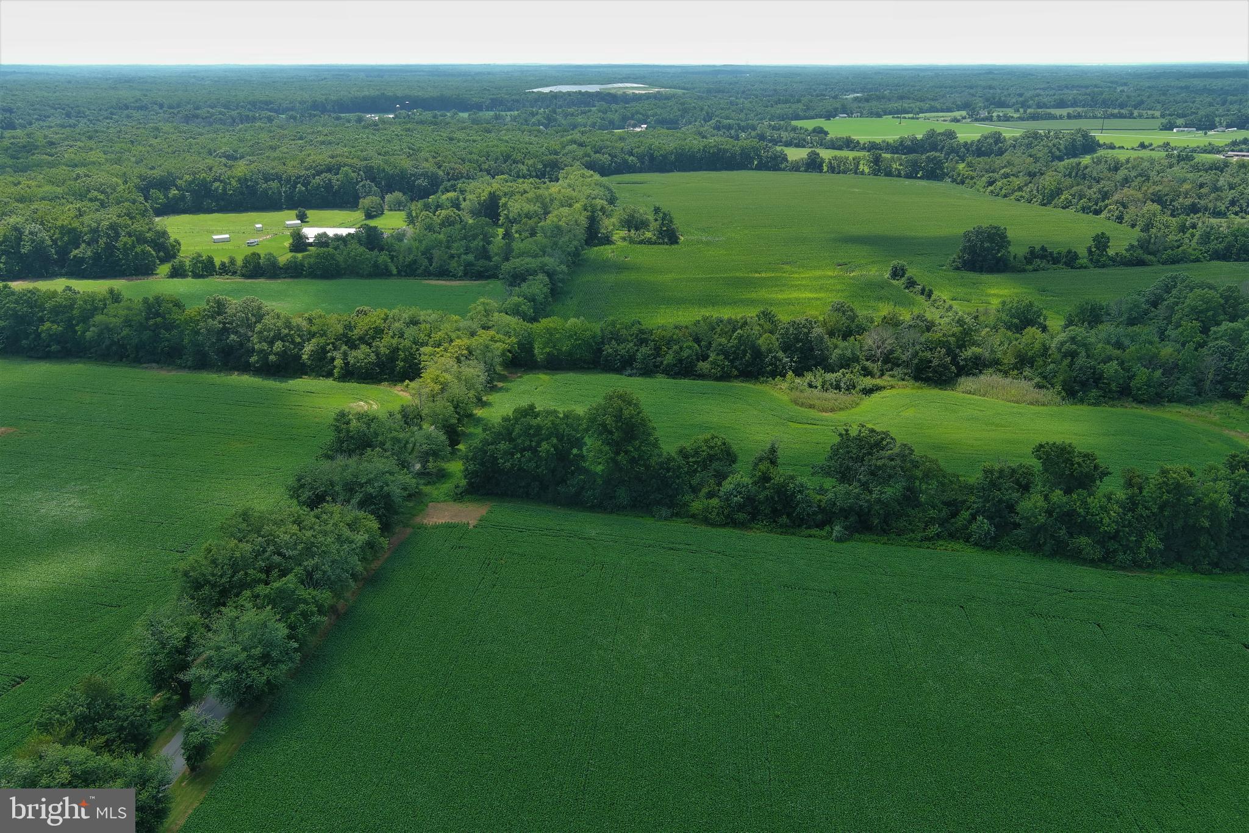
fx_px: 1006
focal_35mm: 29
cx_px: 624
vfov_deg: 45.0
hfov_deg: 63.7
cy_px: 416
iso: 100
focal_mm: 10.57
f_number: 2.8
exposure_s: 1/640
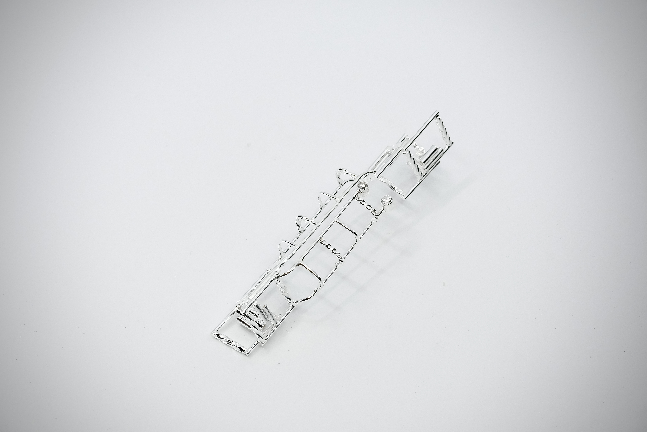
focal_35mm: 210
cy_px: 216
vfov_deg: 6.5
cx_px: 324
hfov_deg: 9.8
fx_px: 3774
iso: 2500
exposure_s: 1/250
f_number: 11
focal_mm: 140
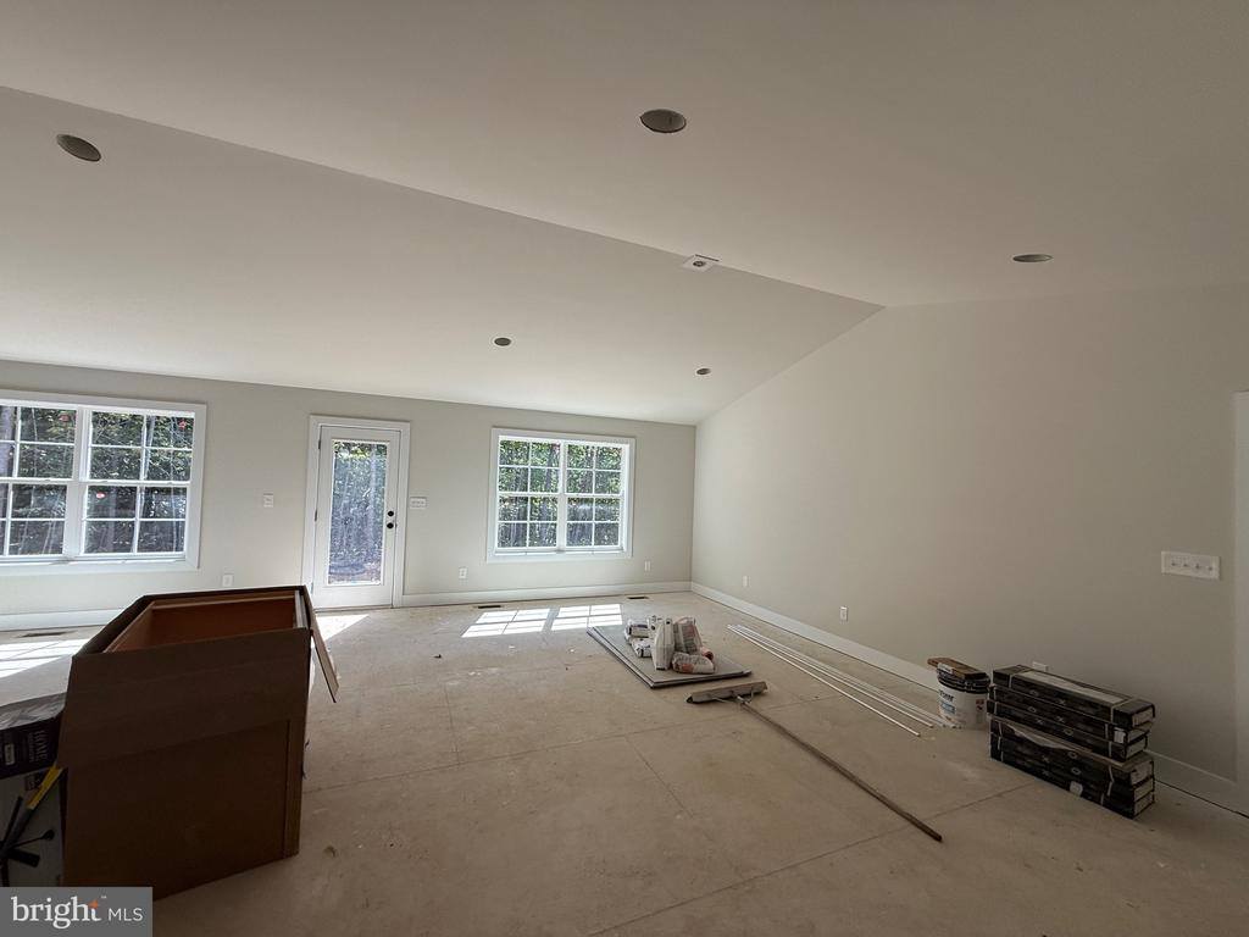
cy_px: 468
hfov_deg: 102.1
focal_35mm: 14
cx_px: 624
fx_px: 505
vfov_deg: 85.7
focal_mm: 2.22
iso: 50
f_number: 2.2
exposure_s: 1/312
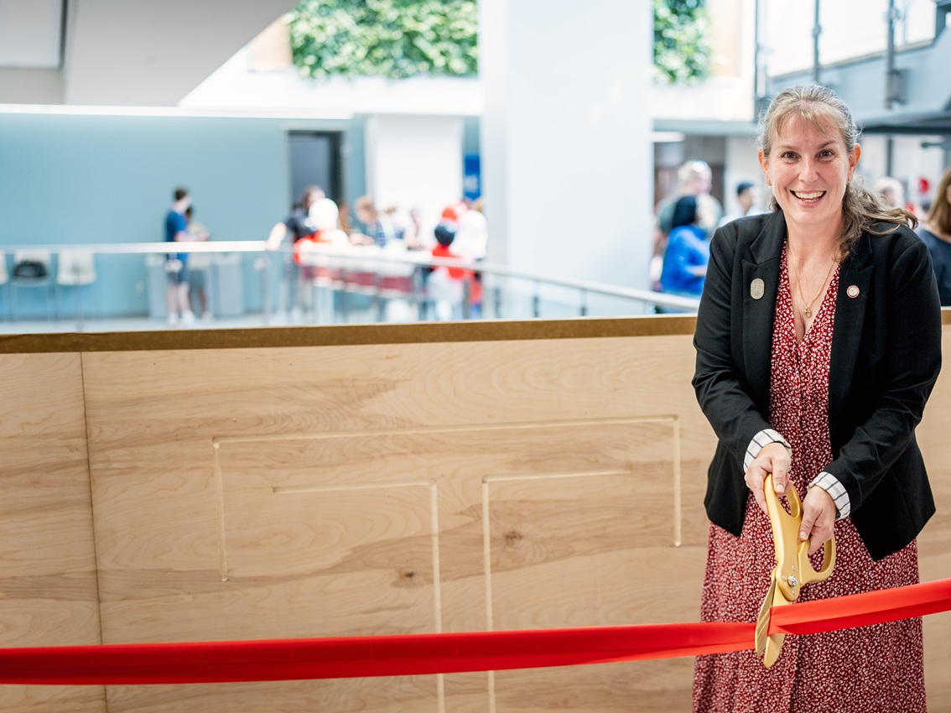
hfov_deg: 36.5
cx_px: 621
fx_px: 1428
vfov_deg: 27.8
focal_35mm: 52
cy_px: 483
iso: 250
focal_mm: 35
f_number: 1.4
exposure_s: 1/250
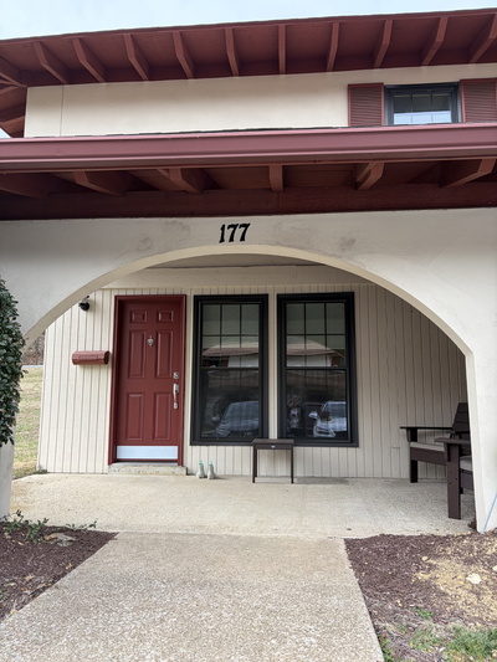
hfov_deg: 53.1
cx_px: 248
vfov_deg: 67.3
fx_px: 498
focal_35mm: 26
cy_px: 331
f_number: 1.6
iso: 50
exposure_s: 1/543
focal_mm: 5.96
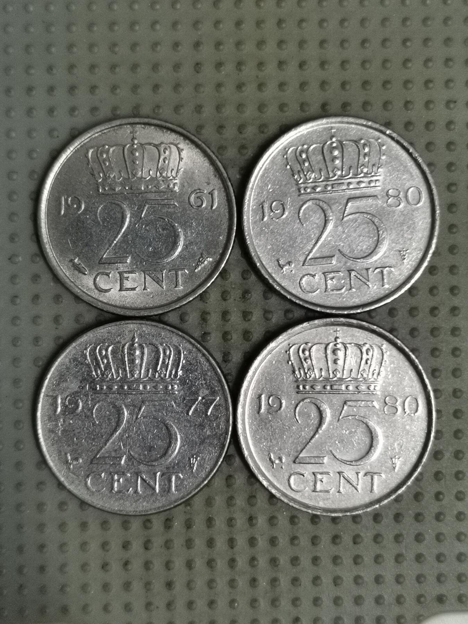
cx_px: 234
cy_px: 312
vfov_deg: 36.8
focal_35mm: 52
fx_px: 937
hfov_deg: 28.0
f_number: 1.8
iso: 250
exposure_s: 1/30
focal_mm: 4.75
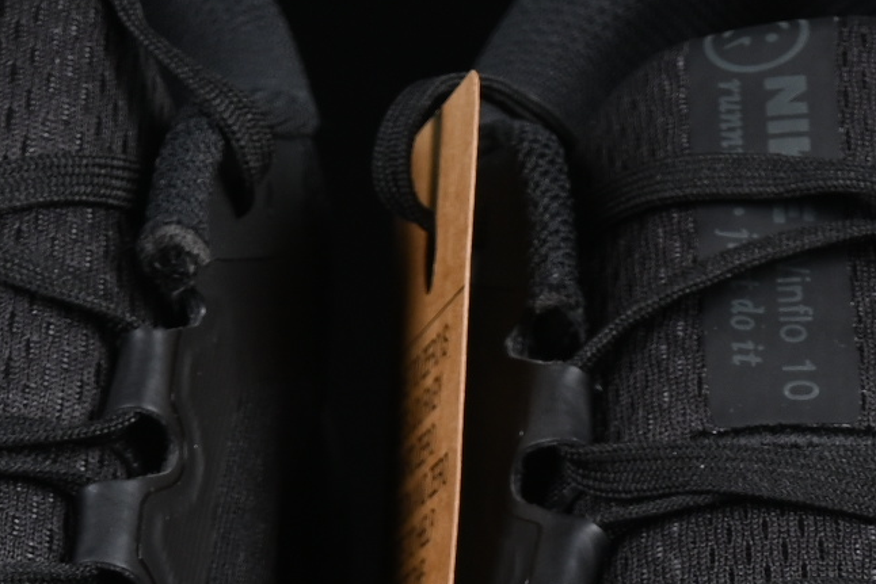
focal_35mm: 323
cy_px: 1034
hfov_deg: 6.4
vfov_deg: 4.2
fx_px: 7861
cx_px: 334
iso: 160
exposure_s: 1/60
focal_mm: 50
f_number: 6.3
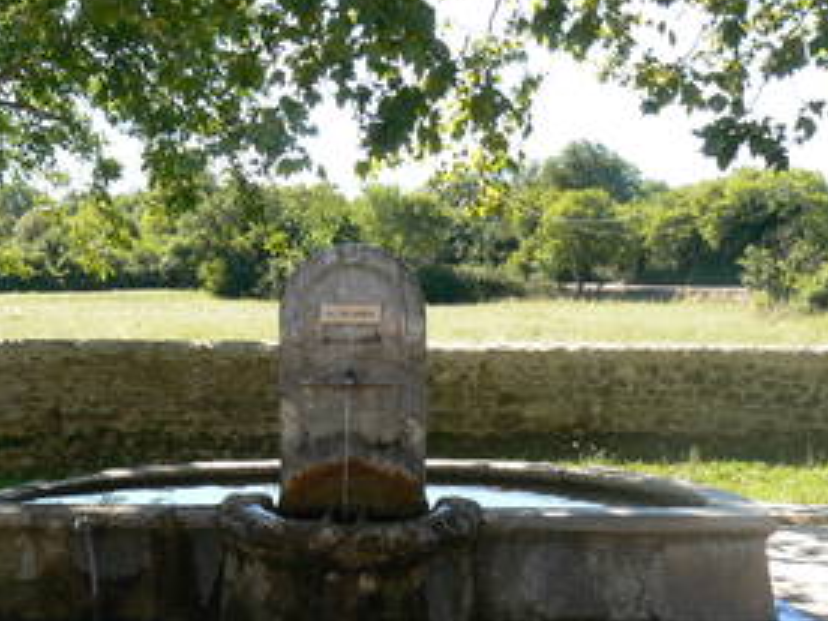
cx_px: 369
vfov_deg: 22.9
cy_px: 381
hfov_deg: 30.2
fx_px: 1531
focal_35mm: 64
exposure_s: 1/100
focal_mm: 8.1
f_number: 4.5
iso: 80
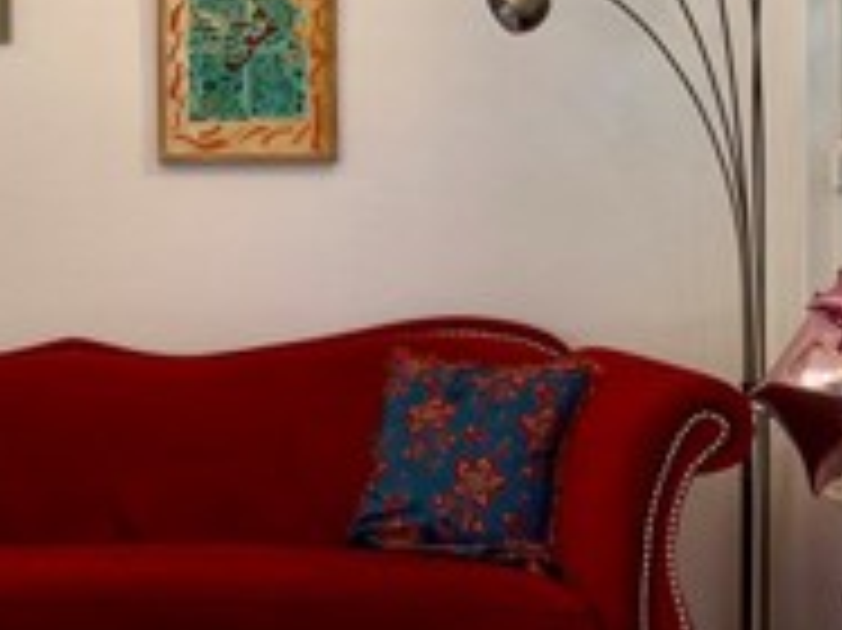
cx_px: 95
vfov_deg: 17.9
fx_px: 1993
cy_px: 178
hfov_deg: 23.3
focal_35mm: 82
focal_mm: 6.76
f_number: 1.78
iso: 160
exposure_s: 1/136
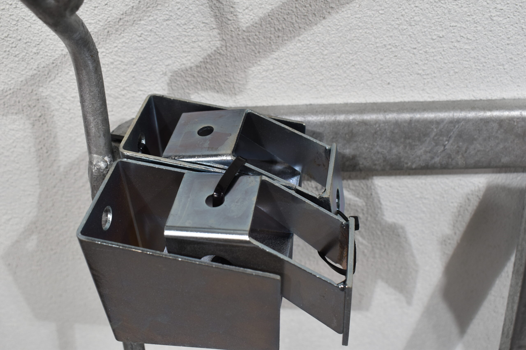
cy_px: 175
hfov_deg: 51.3
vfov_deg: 35.5
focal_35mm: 38
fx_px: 548
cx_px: 263
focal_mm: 25
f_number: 7.1
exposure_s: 1/60
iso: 400
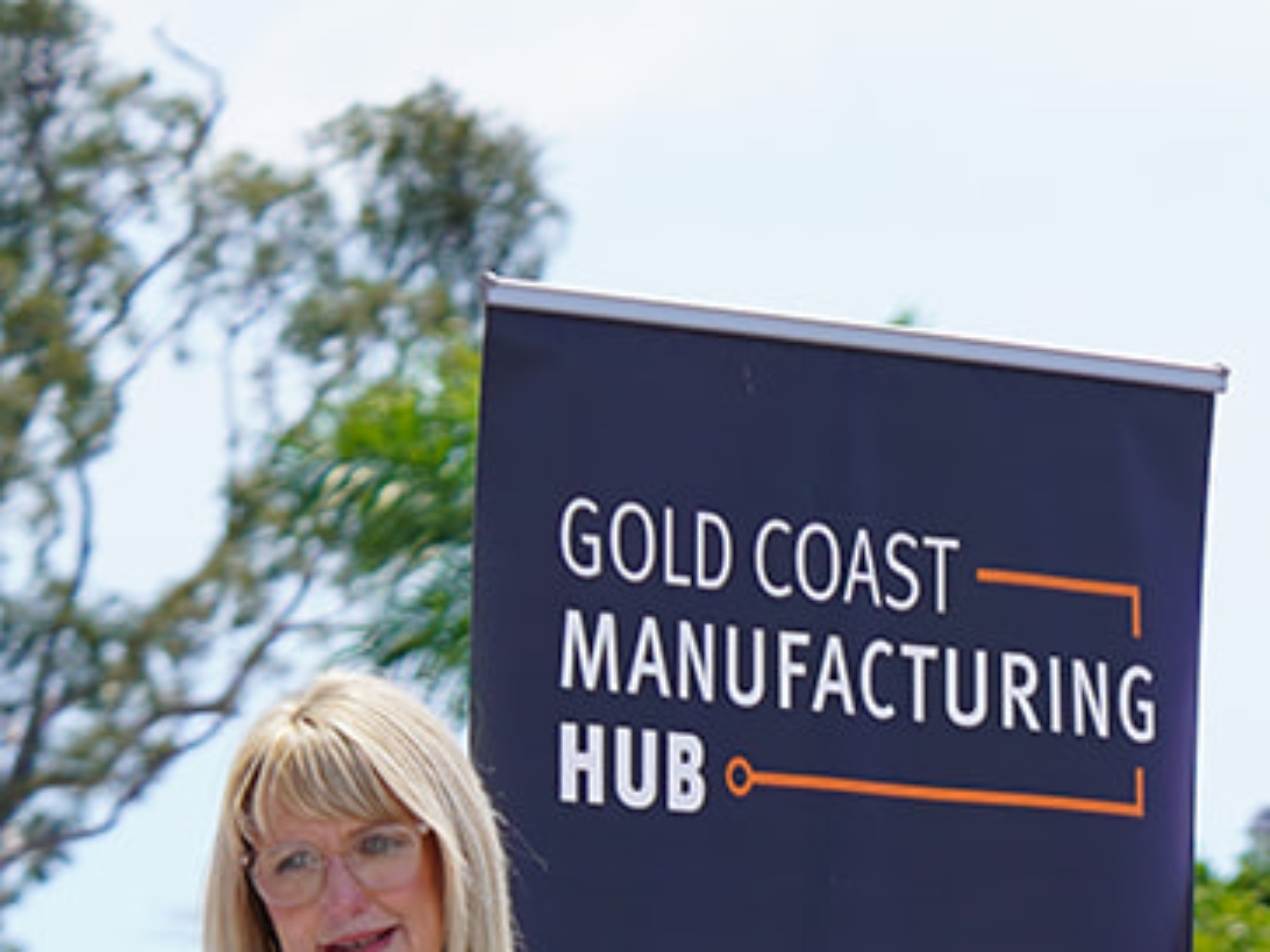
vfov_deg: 3.9
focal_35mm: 380
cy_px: 1452
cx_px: 2254
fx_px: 13942
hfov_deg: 5.1
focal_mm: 90
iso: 100
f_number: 5
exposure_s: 1/500
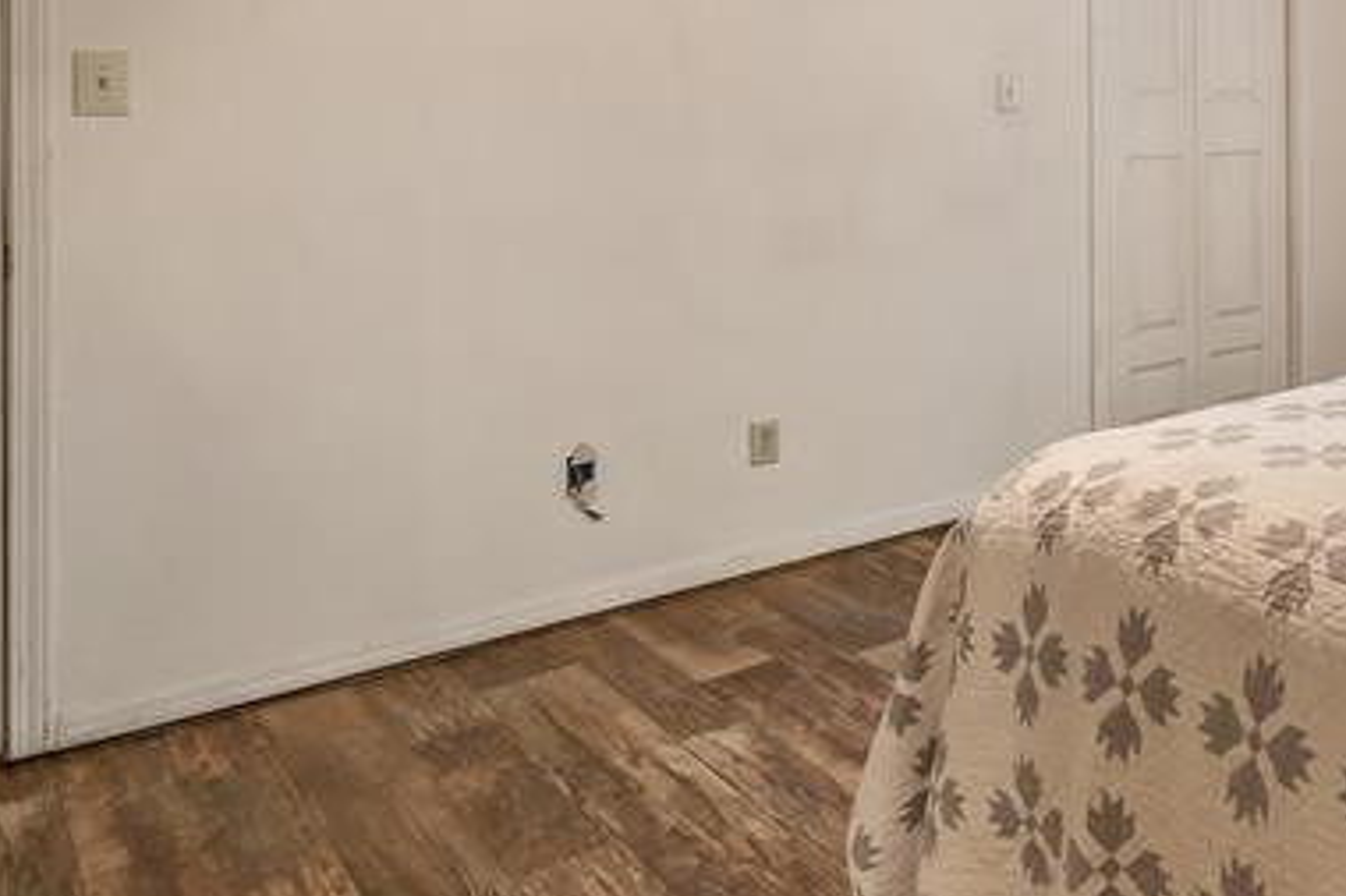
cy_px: 120
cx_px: 1488
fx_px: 1308
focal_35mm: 35
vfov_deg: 35.9
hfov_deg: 42.5
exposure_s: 1/5
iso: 800
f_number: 8
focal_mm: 13
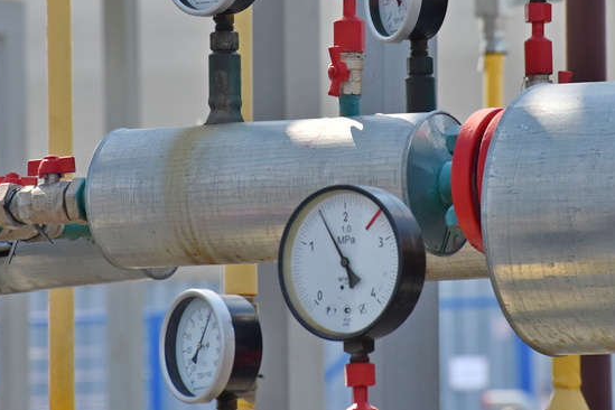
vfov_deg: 3.5
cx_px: 326
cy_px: 66
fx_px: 6696
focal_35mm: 392
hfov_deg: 5.3
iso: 500
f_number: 8
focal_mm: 140
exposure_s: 1/1000
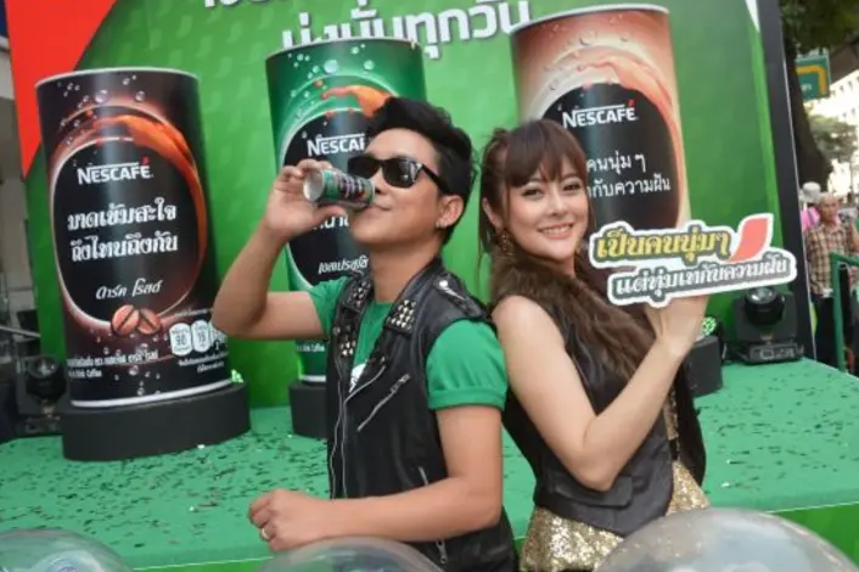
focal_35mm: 42
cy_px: 274
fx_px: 1002
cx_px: 465
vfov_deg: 31.9
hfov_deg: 46.4
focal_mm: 38
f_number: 5
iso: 400
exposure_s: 1/320
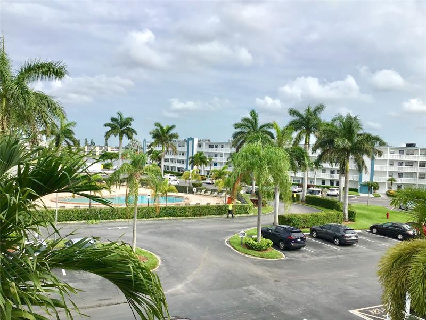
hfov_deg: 58.4
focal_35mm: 31
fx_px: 381
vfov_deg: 45.4
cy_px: 160
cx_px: 213
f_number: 2.4
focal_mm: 3.3
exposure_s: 1/1058
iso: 25
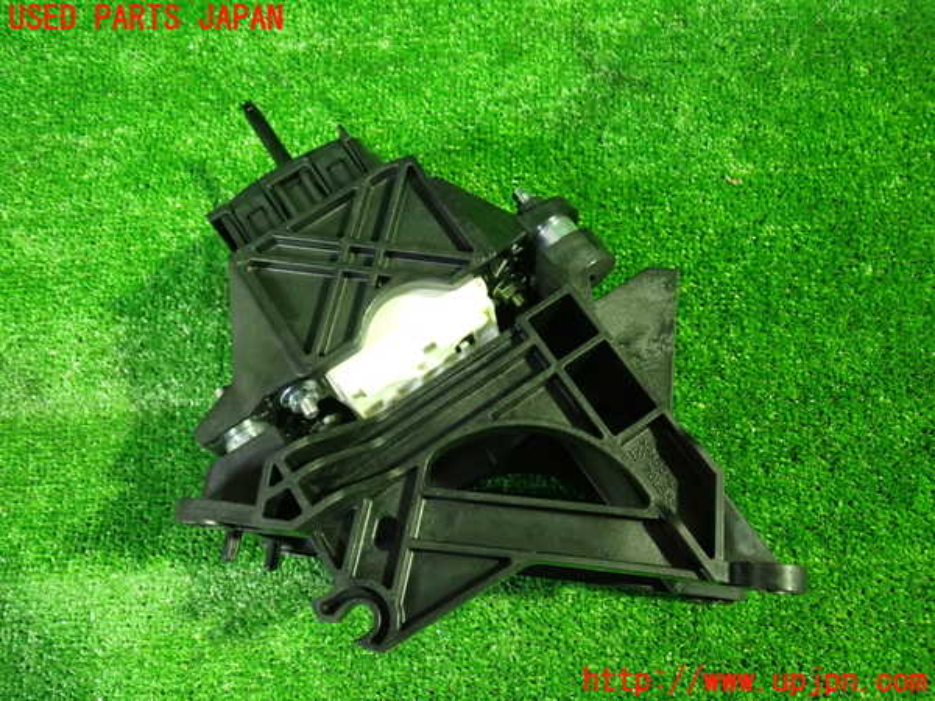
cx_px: 468
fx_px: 810
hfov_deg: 60.0
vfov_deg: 46.8
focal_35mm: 30
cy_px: 350
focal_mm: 5.4
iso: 800
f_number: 2.3
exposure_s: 1/25
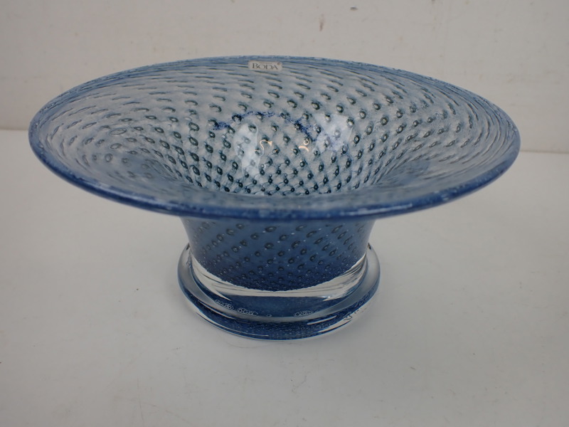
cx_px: 284
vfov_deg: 46.8
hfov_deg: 60.0
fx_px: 493
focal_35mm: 30
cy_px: 214
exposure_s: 1/125
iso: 125
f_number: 2.3
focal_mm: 5.4
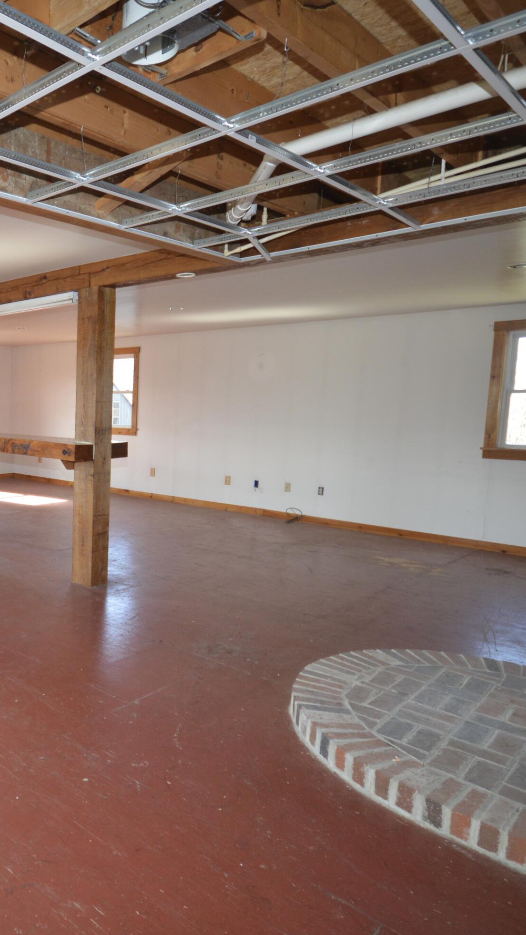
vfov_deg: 76.3
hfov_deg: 41.4
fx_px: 595
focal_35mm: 24
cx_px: -3
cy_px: 474
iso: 400
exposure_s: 1/80
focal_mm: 10
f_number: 4.5
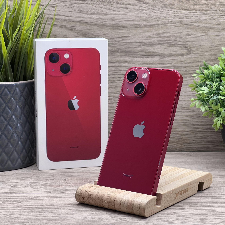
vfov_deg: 19.1
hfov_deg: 19.1
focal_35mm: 91
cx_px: 140
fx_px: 669
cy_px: 113
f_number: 2.8
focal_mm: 9
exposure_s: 1/100
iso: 80
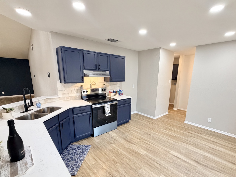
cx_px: 127
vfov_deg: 74.3
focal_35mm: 17
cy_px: 101
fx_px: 116
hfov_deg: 90.9
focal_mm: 2.22
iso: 320
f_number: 2.2
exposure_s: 1/120
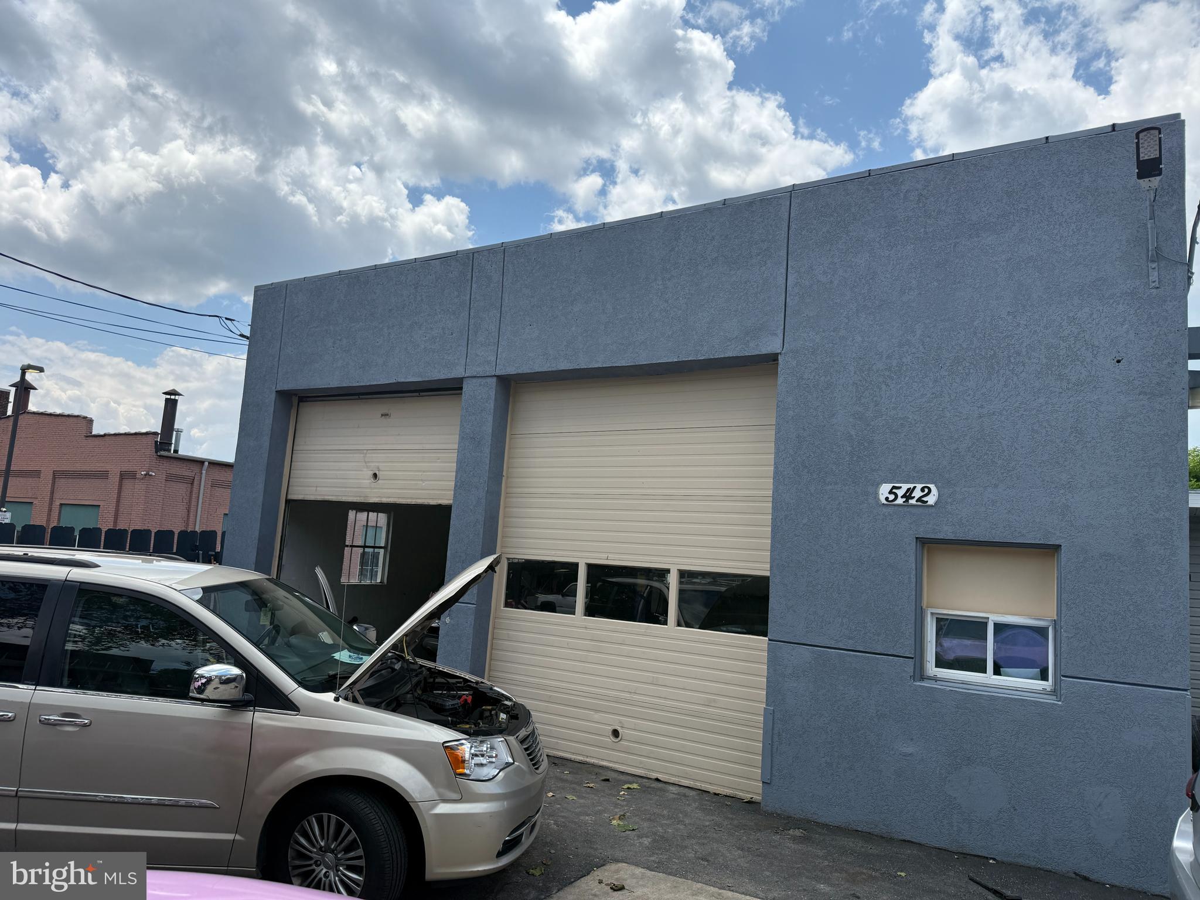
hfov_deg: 71.6
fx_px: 832
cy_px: 450
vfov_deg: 56.8
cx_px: 600
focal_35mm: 24
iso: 80
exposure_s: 1/5319
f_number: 1.78
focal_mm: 6.76
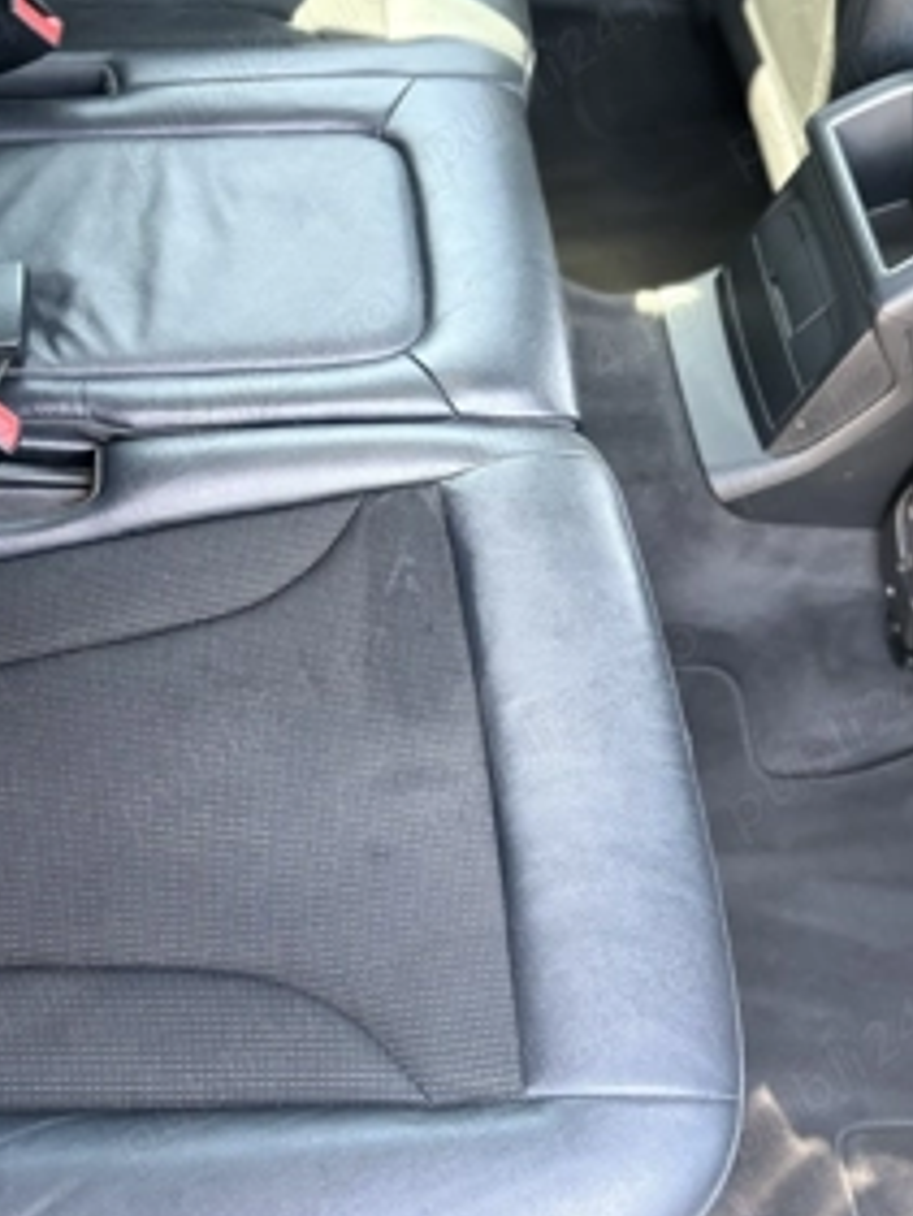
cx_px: 407
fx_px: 1300
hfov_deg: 38.6
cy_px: 467
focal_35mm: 37
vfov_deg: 49.7
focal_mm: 5.96
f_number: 1.6
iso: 400
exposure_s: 1/60
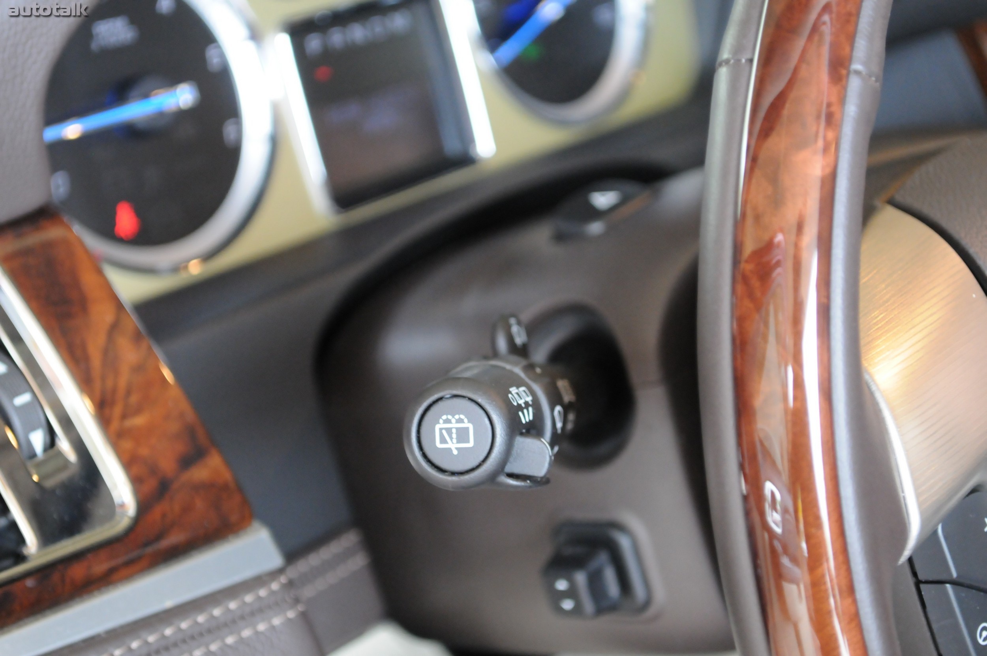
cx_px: 494
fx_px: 1972
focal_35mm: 72
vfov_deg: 18.9
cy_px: 328
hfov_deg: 28.1
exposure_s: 1/30
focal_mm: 48
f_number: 5.6
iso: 2000
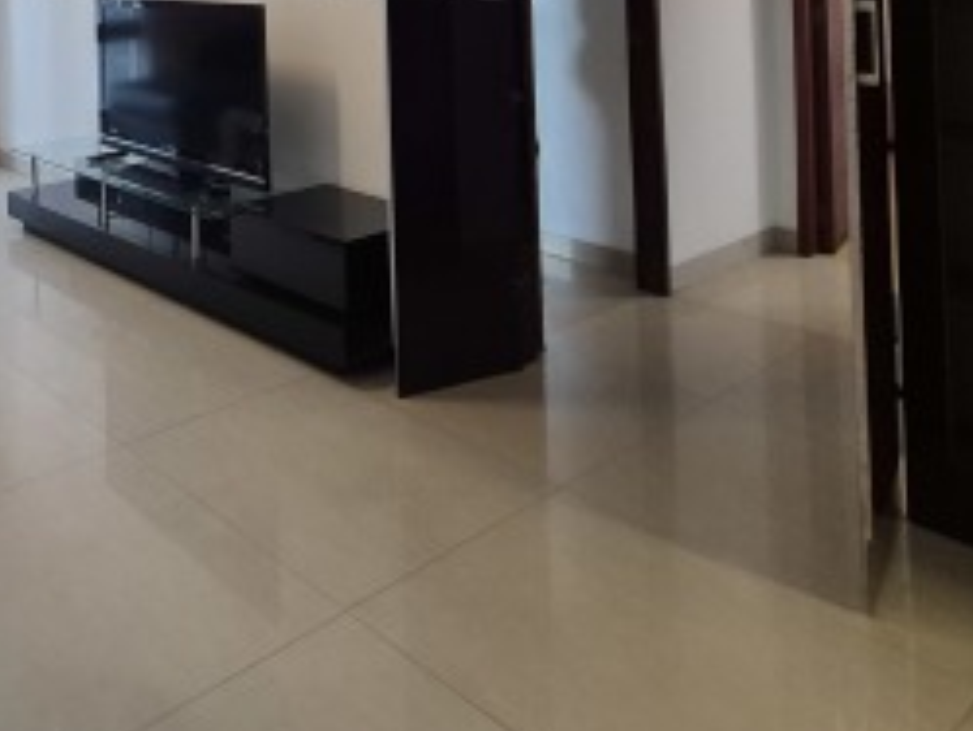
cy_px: -63
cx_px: 64
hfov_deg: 49.4
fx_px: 900
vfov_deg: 37.4
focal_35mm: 32
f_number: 2.2
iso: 125
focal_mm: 1.74
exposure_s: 1/50
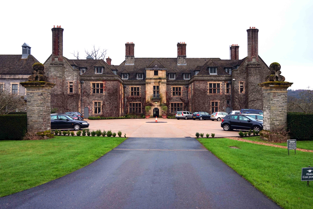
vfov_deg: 47.9
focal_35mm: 27
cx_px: 156
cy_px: 104
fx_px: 235
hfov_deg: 67.4
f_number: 5.6
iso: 100
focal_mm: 18
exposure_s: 1/60
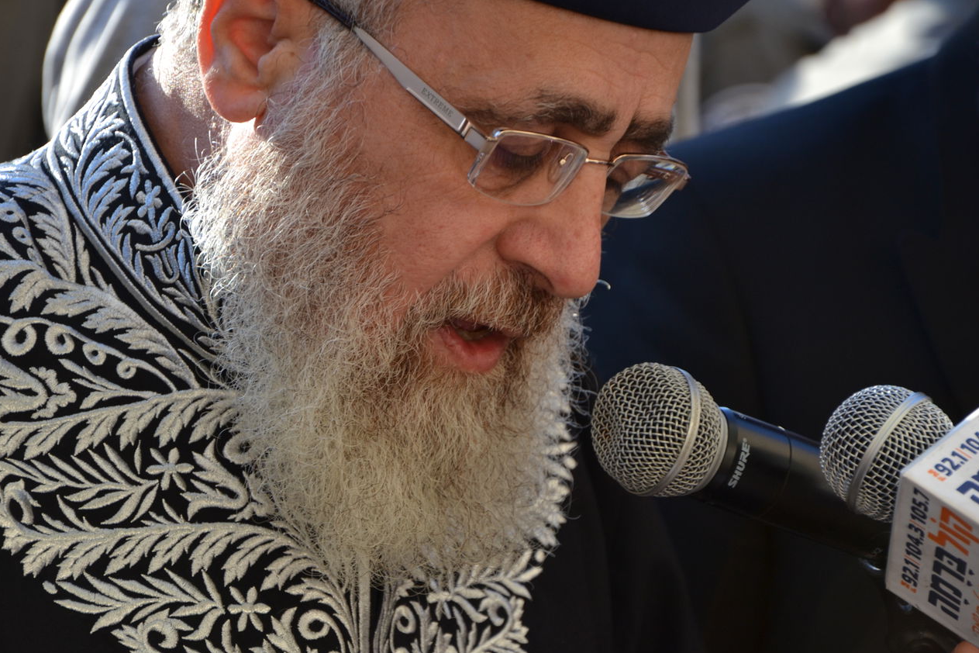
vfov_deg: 7.9
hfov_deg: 11.8
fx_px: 4747
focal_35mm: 175
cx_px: 440
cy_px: 318
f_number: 5.6
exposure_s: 1/125
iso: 160
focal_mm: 105
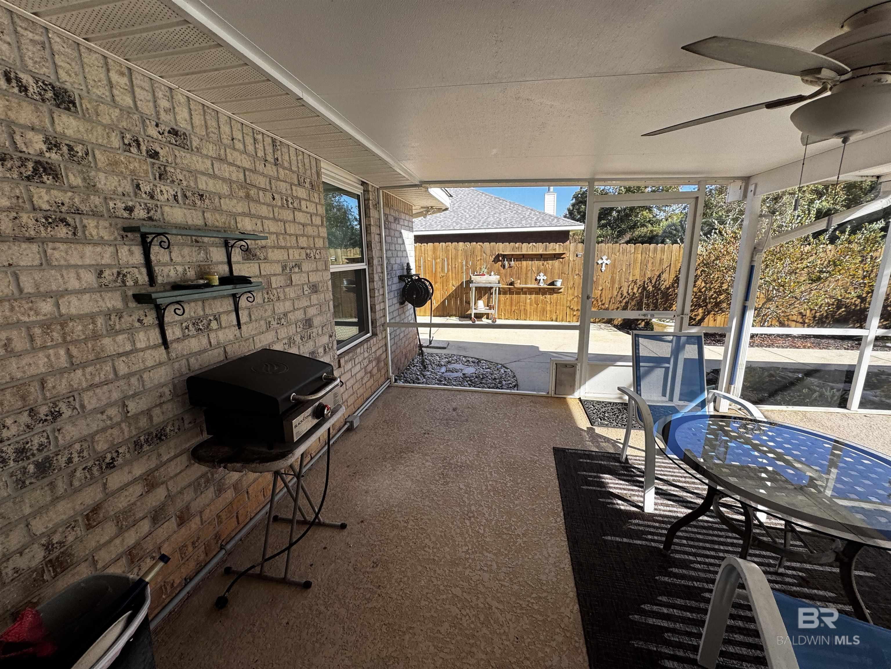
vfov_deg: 85.7
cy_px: 334
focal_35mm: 14
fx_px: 360
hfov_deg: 102.1
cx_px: 446
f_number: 2.2
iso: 40
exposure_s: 1/252
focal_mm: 2.22
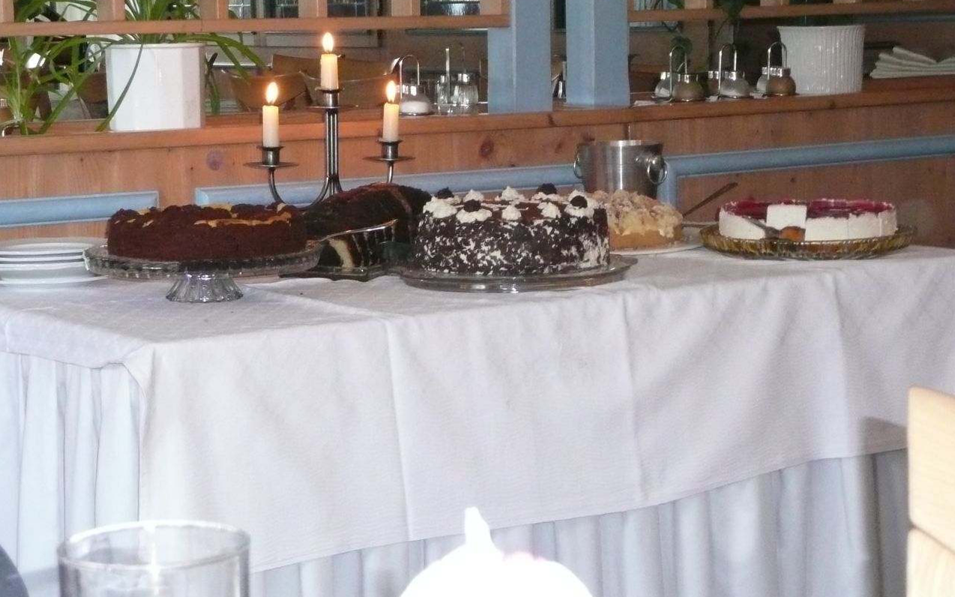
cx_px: 478
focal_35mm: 98
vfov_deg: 13.3
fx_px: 2550
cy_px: 254
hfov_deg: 21.2
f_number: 4.6
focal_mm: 12.7
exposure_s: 1/30
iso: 640
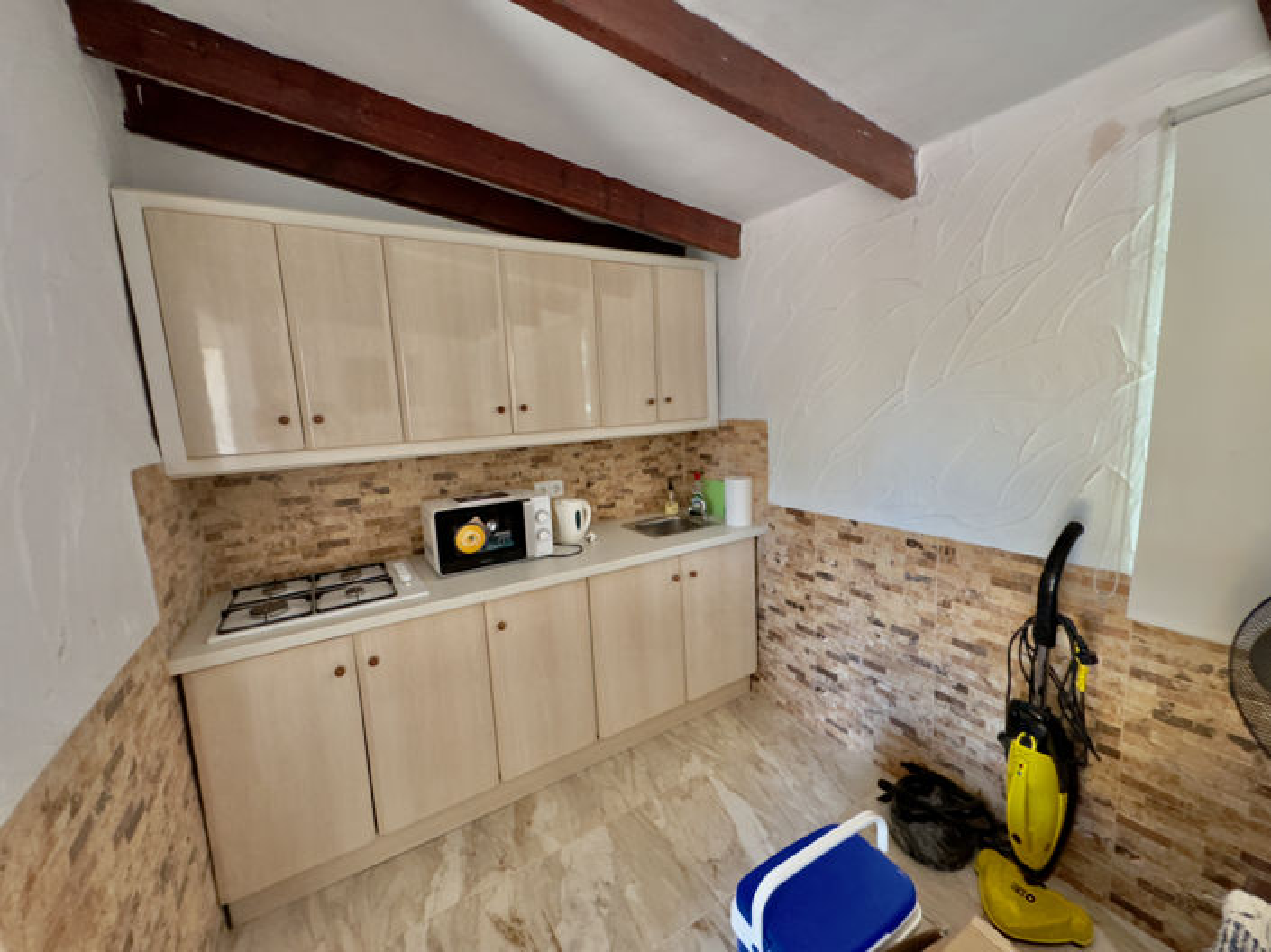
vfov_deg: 85.6
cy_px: 476
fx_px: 514
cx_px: 636
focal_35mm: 14
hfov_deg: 102.1
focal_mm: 2.22
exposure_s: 1/99
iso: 250
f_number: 2.2
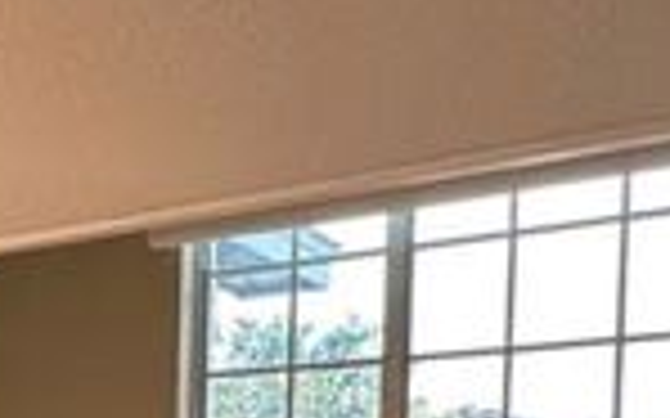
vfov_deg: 16.8
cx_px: 7
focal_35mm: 70
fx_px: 1278
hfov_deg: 27.7
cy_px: 638
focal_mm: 2.22
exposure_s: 1/99
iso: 200
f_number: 2.2
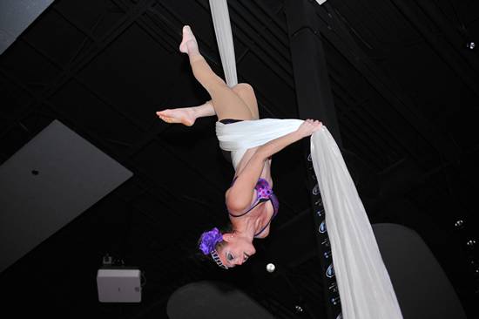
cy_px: 160
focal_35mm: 50
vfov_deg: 27.0
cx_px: 240
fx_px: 665
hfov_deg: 39.6
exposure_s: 1/100
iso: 1000
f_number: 3.2
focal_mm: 50
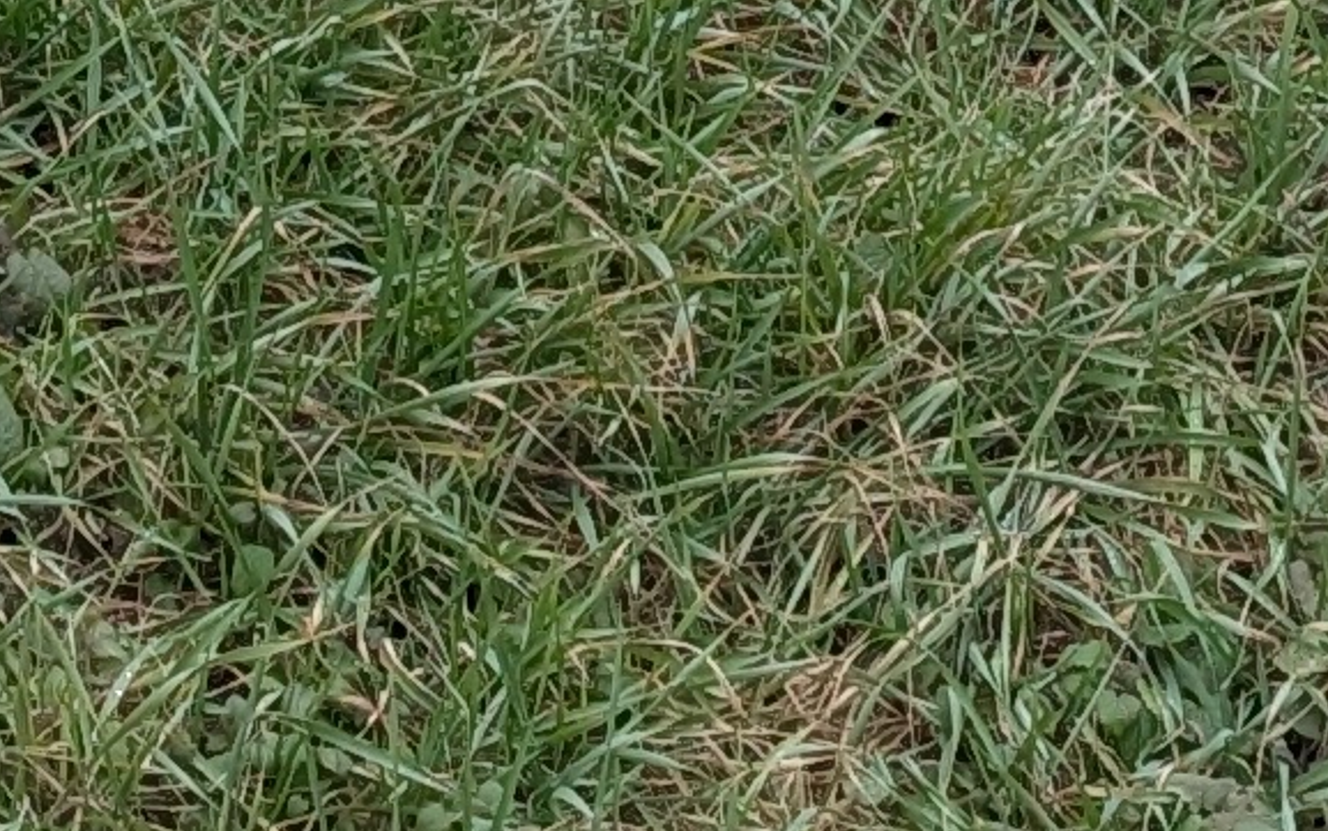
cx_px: 44
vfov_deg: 6.2
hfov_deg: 11.5
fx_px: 6517
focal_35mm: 180
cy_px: -2359
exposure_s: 1/59
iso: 23
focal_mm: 6.9
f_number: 1.68
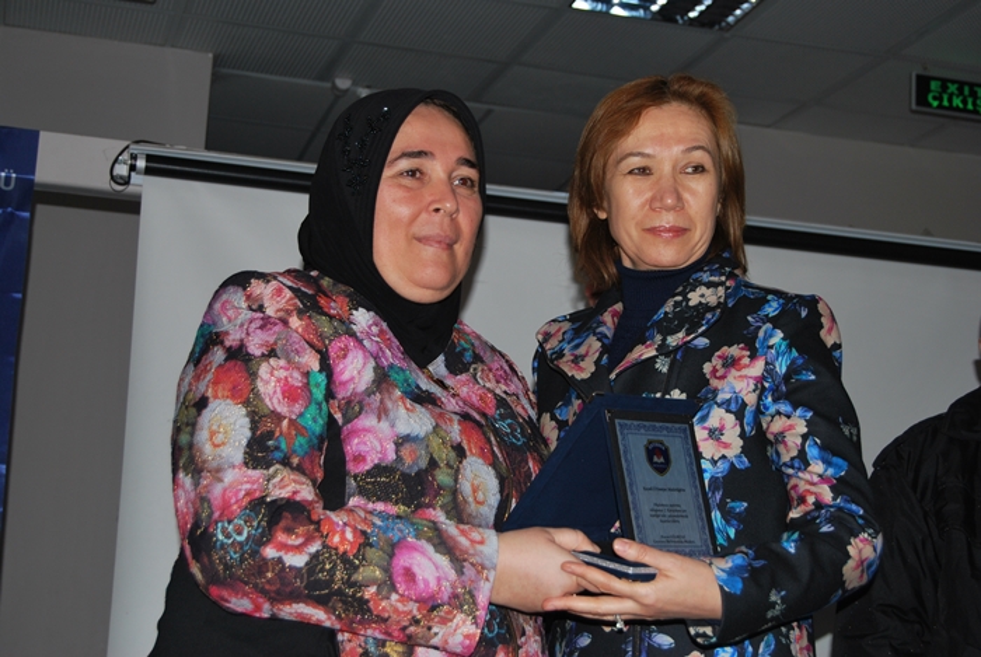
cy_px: 328
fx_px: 1719
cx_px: 490
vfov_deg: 21.6
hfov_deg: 31.8
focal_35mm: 63
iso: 200
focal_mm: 42
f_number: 5.3
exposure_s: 1/60
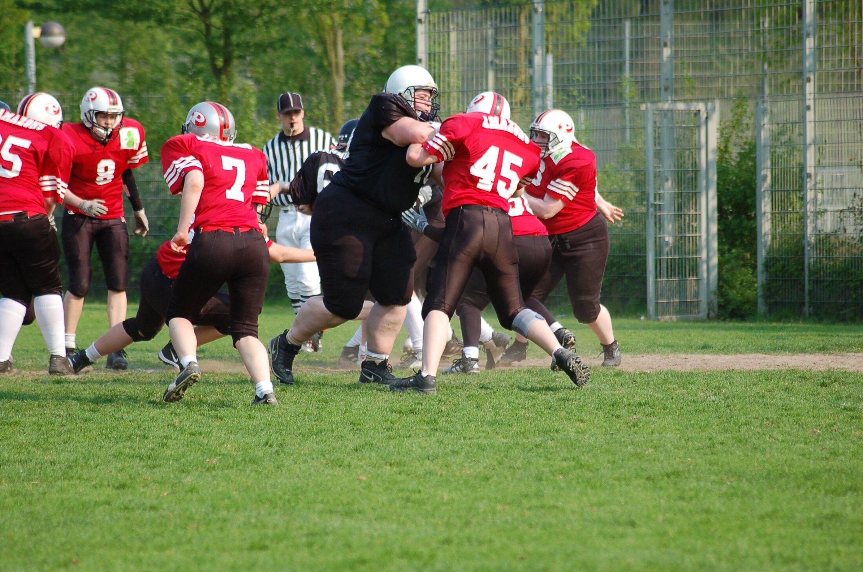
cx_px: 432
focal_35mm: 225
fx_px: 5384
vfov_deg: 6.1
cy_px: 286
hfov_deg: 9.2
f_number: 4.5
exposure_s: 1/1000
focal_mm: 150
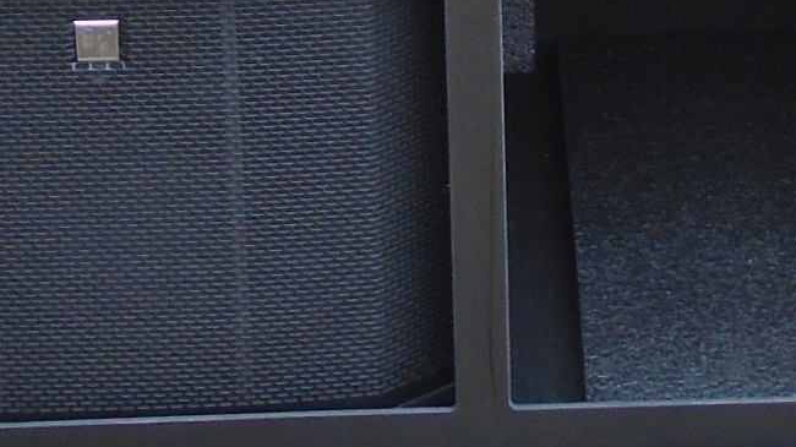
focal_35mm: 113
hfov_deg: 18.9
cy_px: -500
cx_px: 529
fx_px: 2384
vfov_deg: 9.8
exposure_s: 1/60
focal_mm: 4.6
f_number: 3.2
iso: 100
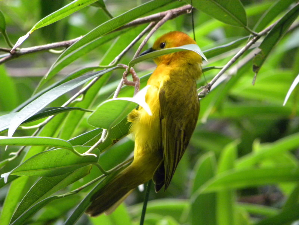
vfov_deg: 2.4
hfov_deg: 3.2
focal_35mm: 624
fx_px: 5390
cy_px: 112
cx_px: 150
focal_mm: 110.4
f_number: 5
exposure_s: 1/58.4
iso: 400
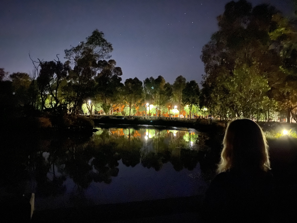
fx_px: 223
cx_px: 148
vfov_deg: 53.1
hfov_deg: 67.3
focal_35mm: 26
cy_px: 112
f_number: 1.8
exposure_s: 1/2
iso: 5000
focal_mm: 4.25
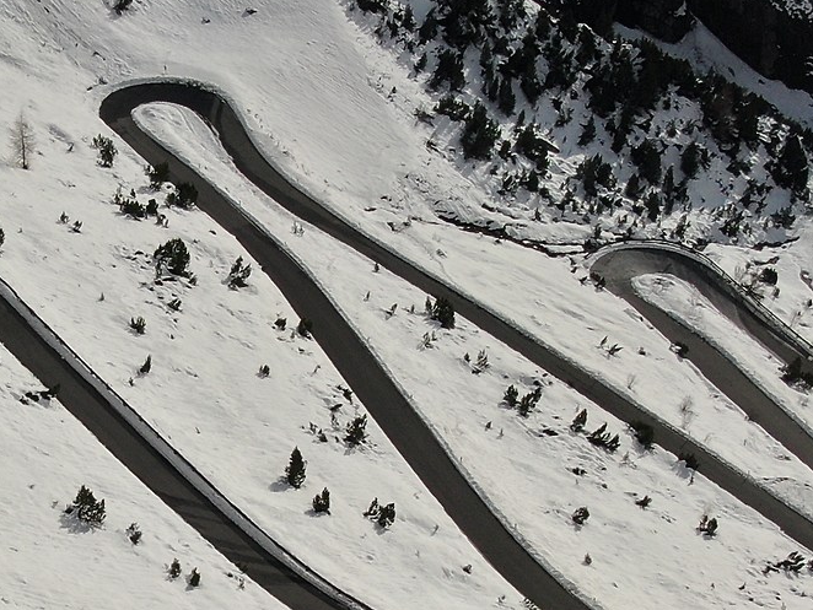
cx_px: 54
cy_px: 501
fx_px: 2044
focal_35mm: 87
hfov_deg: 21.9
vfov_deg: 16.8
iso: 100
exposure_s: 1/1600
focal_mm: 4.39
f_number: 2.8
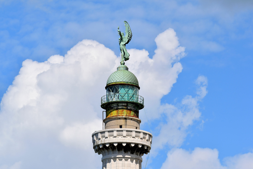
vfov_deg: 6.8
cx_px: 126
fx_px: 1423
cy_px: 84
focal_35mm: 202
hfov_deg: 10.2
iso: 100
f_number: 14
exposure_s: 1/320
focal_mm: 135
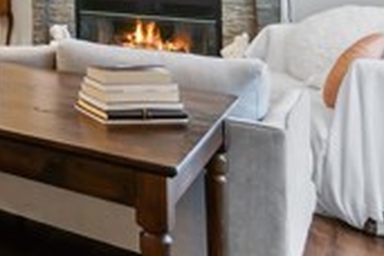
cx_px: -218
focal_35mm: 56
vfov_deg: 21.9
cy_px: -73
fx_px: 597
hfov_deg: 25.2
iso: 200
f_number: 5.6
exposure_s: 1/30
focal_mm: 10
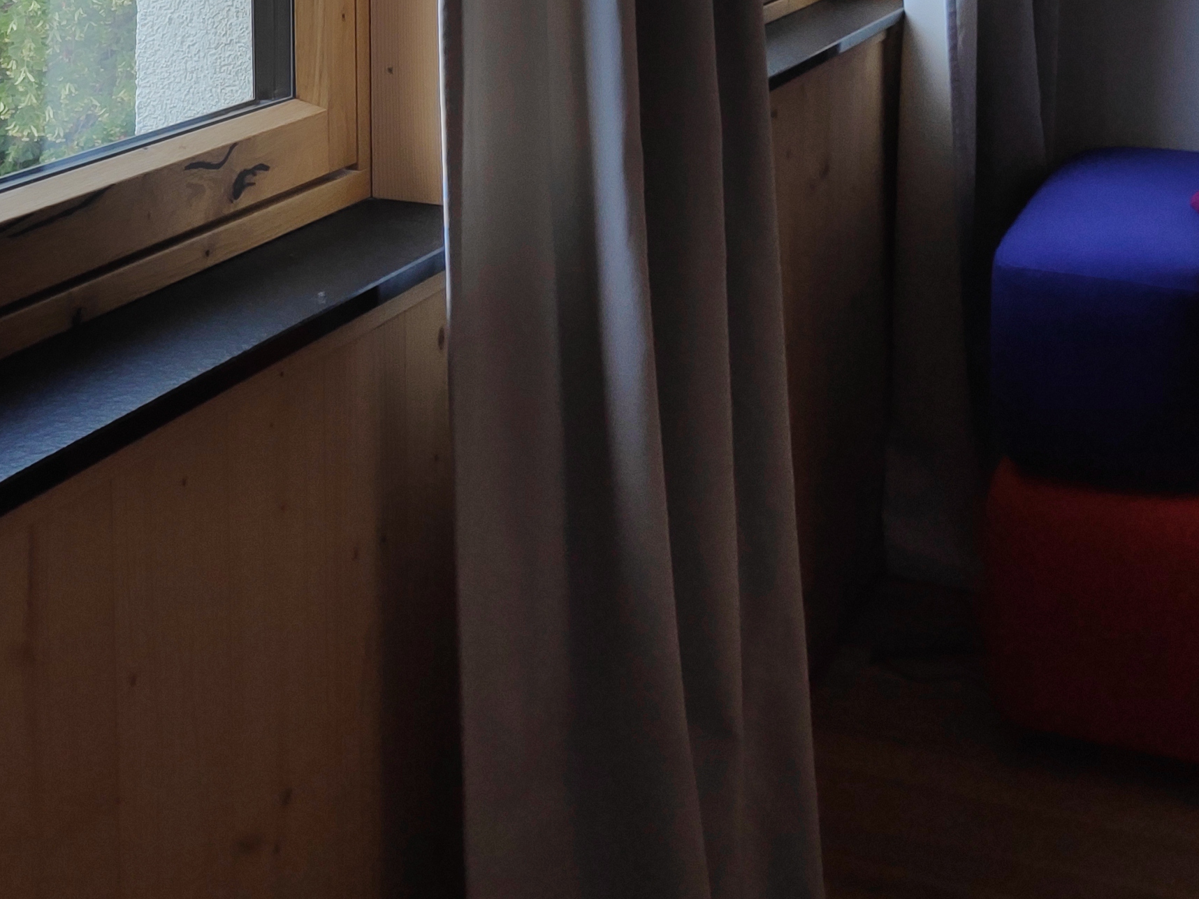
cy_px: -55
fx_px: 1628
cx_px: 229
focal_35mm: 47
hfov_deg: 38.8
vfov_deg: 28.4
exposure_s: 1/100
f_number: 1.9
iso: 124
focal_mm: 3.94
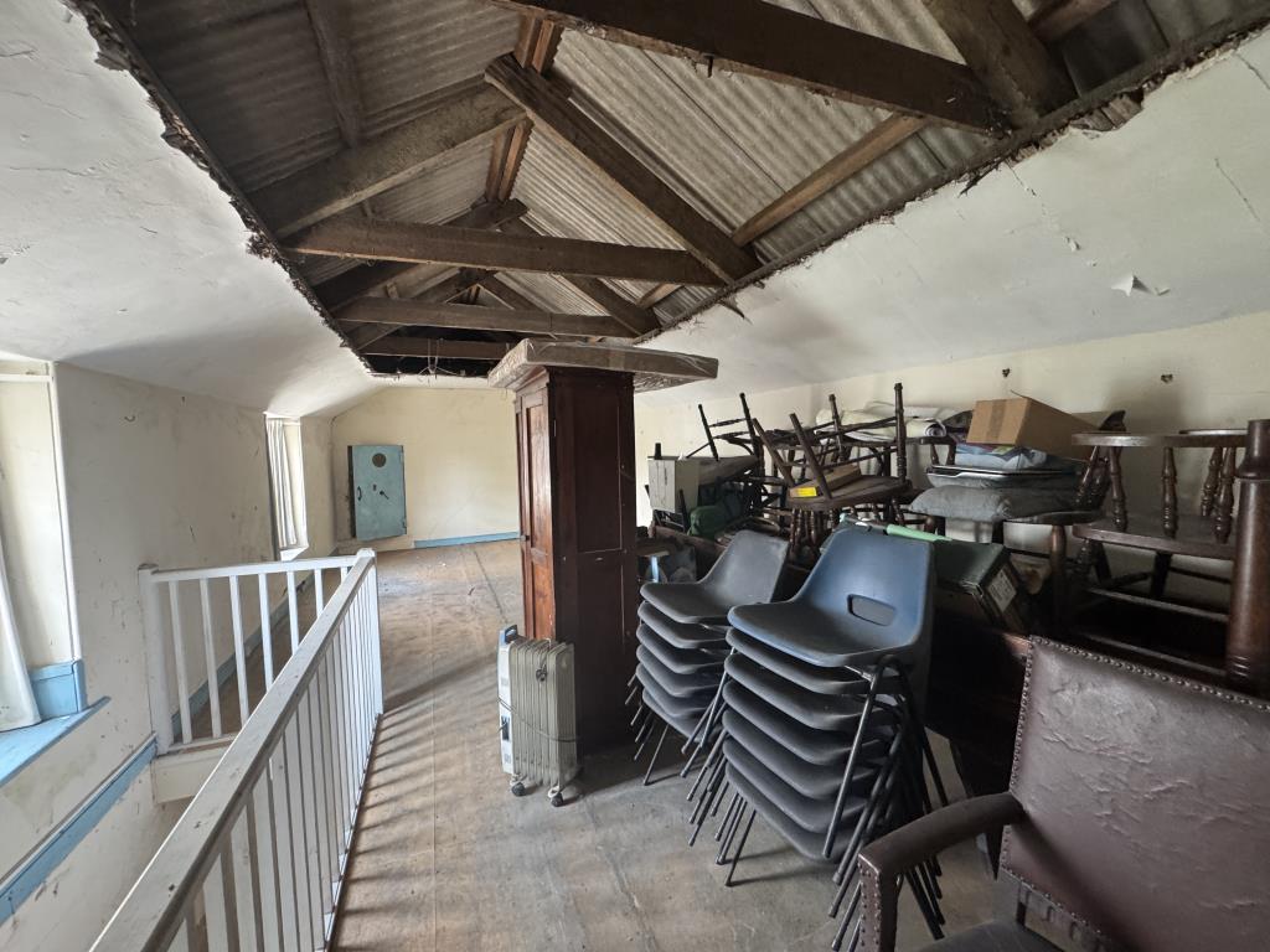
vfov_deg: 85.7
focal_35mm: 14
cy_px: 476
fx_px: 514
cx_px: 635
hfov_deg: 102.1
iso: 400
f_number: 2.2
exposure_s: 1/60
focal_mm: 2.22
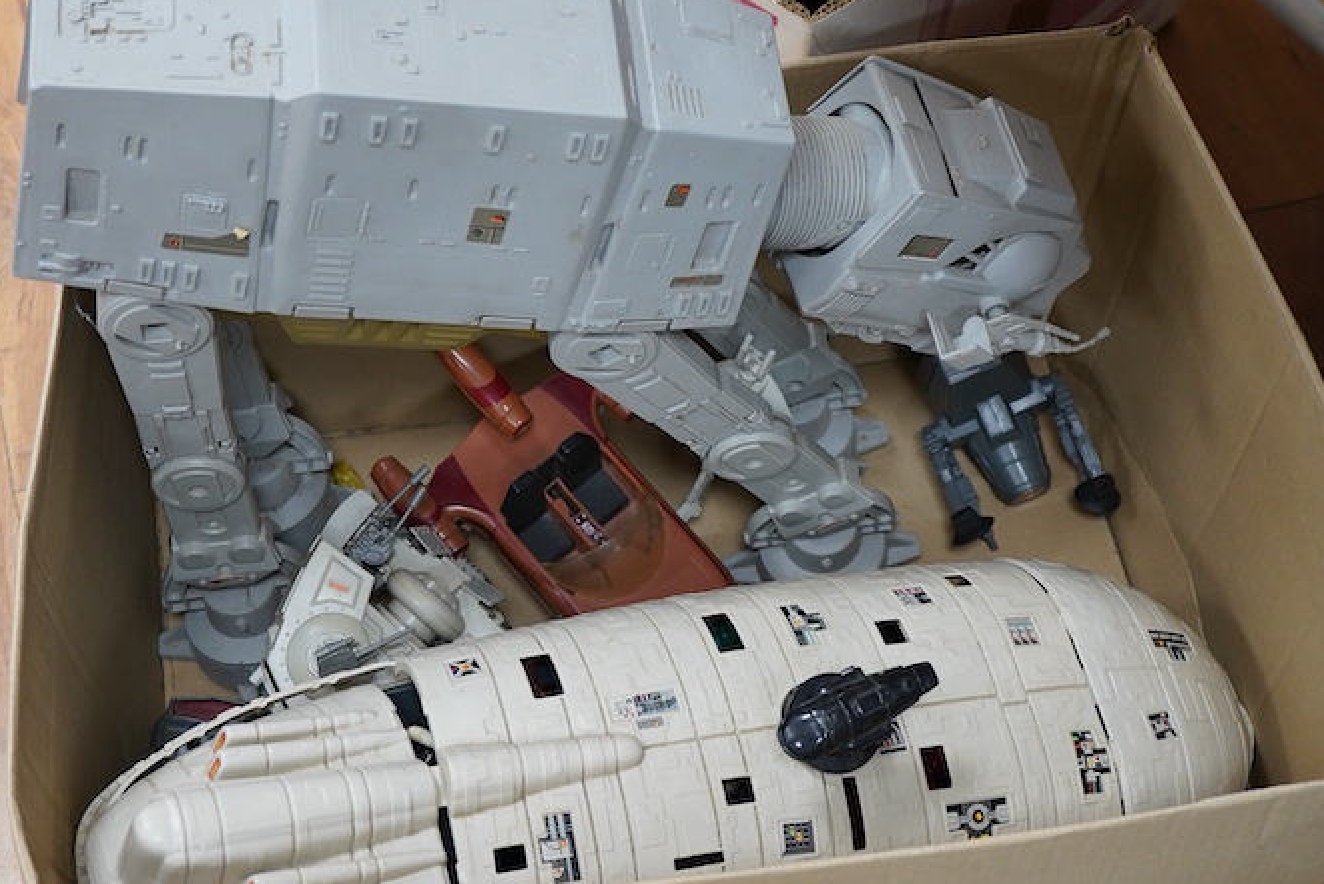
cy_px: 445
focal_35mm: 61
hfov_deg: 32.8
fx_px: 2244
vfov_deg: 22.3
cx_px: 566
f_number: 3.5
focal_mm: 30
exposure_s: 1/125
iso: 1250
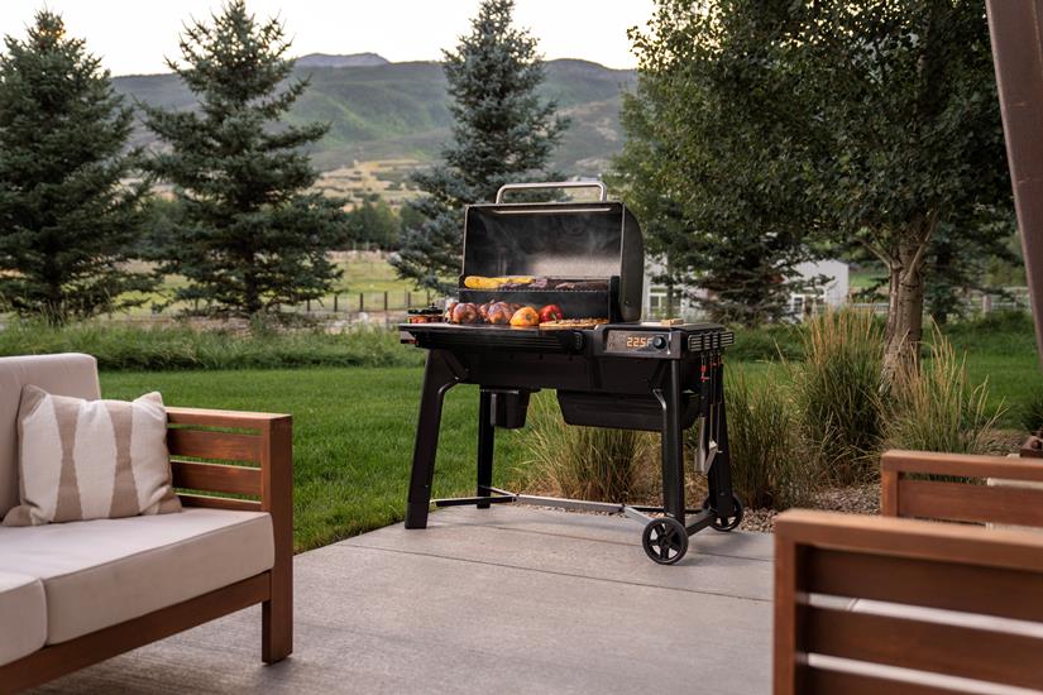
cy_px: 348
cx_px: 522
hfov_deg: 48.5
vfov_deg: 33.4
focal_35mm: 40
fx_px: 1159
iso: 640
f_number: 2.8
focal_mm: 40
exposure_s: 1/160
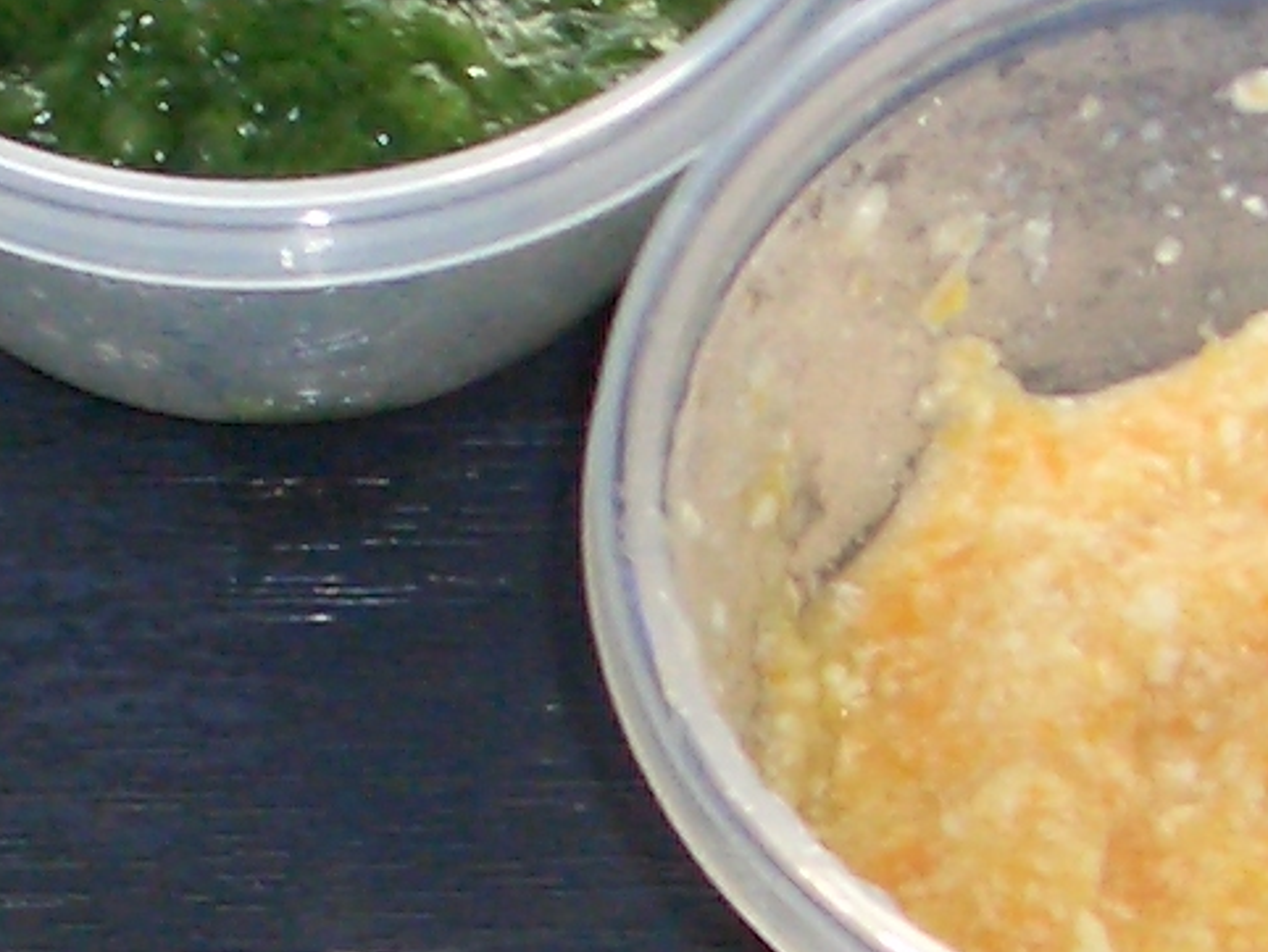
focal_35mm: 234
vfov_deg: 6.3
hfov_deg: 8.5
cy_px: 836
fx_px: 8576
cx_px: 829
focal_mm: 8.2
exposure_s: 1/60
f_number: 3.1
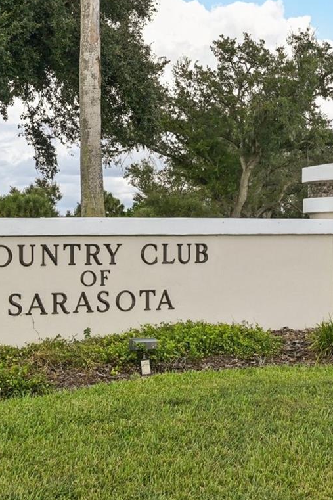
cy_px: 215
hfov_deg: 21.5
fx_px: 874
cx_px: 192
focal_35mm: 63
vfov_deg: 31.9
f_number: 8
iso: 400
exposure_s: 1/500
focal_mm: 30
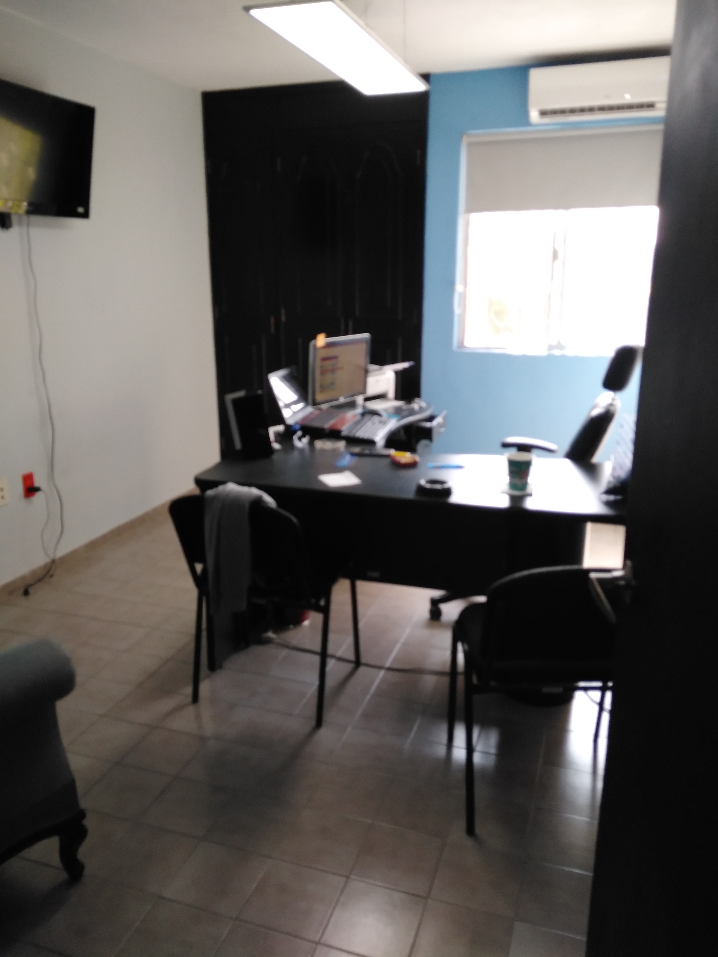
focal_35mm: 26
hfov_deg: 53.1
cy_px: 478
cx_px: 359
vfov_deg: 67.3
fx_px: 719
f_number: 1.8
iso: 99
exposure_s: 1/50.1
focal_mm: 3.63
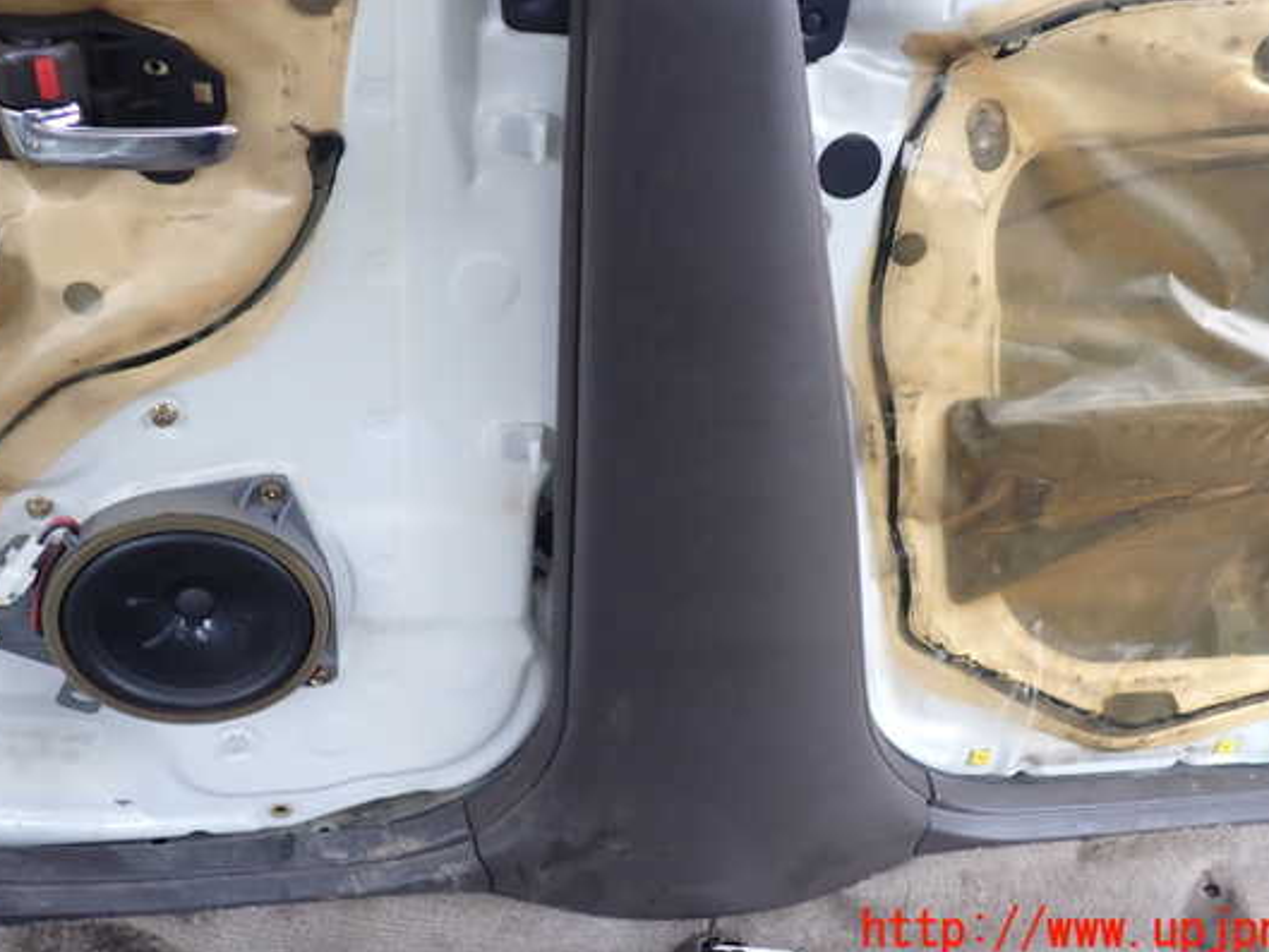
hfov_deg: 53.9
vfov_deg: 41.7
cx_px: 684
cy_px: 422
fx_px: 1247
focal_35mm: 34
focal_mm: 5.4
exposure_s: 1/80
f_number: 2.3
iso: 100
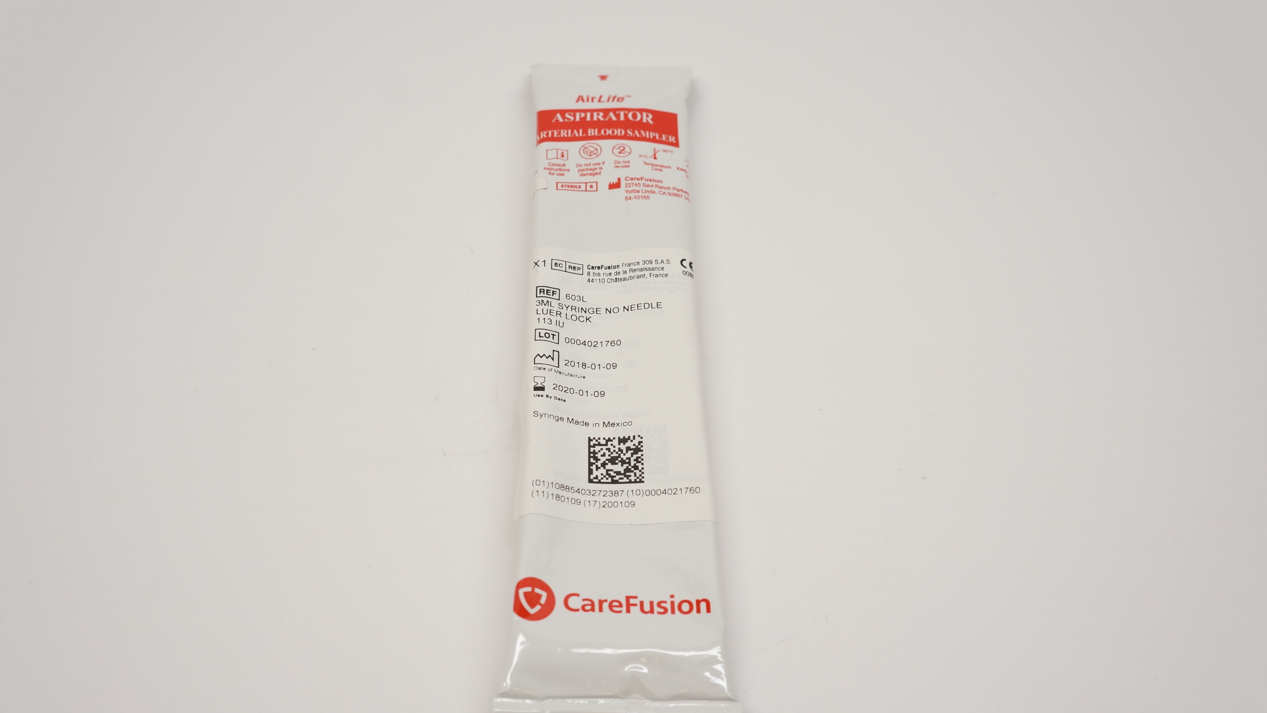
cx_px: 624
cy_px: 410
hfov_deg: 61.0
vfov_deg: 36.6
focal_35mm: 32
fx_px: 1075
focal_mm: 20
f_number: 6.3
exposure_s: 1/100
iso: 400
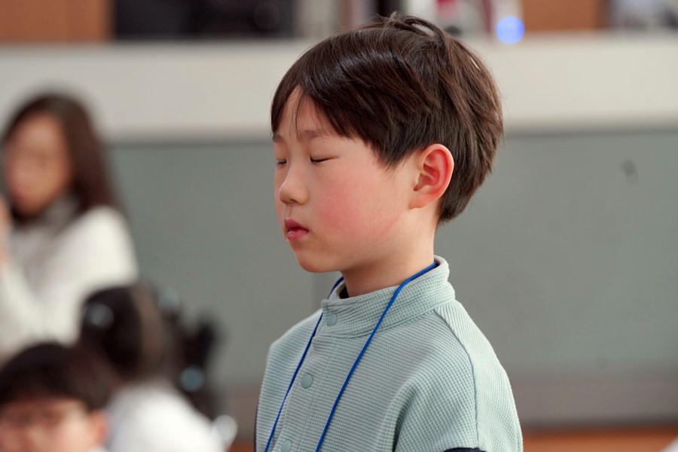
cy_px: 226
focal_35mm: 146
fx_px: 2749
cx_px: 339
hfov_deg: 14.1
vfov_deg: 9.4
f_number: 4
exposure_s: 1/160
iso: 1000
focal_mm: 146
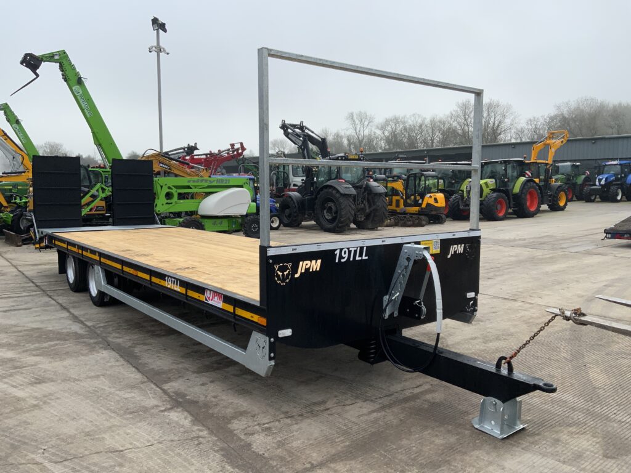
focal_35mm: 29
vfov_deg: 48.2
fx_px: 529
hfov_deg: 61.7
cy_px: 236
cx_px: 316
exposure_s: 1/519
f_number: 1.8
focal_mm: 3
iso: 16
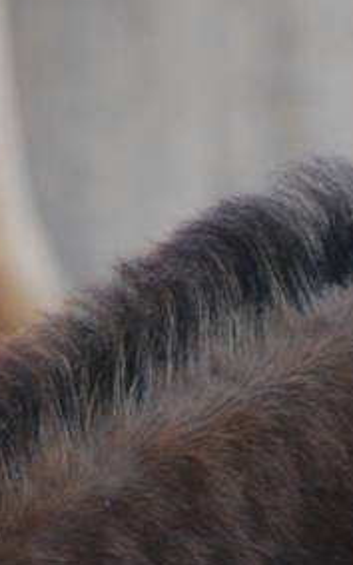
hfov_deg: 0.8
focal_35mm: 1685
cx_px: 606
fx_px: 25922
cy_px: 877
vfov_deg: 1.2
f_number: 5
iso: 250
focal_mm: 195
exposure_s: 1/500
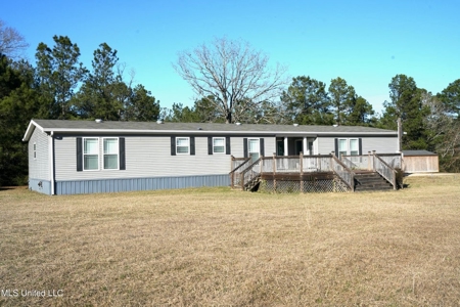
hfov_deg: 53.1
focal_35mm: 36
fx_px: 460
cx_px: 230
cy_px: 154
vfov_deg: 36.9
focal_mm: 36
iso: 320
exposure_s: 1/640
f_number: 11
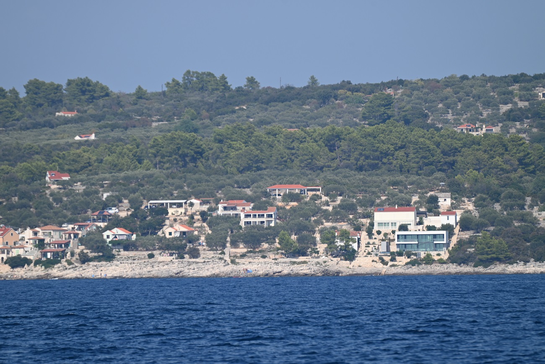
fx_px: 4542
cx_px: 272
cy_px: 182
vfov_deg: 4.6
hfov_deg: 6.9
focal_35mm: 300
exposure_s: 1/1000
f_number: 5.6
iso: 160
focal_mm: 300
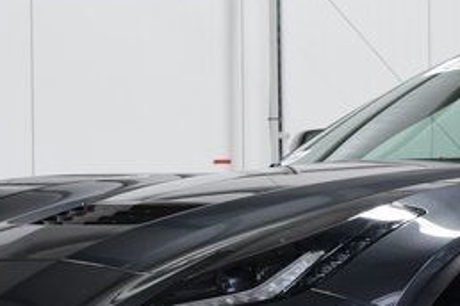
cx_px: 521
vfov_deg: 5.8
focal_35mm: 238
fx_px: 3041
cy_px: 213
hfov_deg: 8.6
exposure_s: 1/15
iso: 400
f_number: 6.3
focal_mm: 40
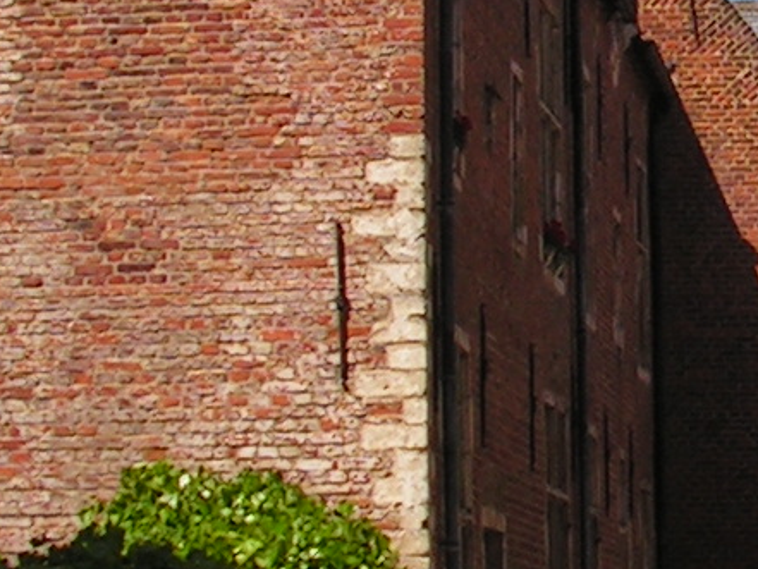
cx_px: 964
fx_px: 3658
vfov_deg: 8.9
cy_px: 253
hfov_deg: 11.5
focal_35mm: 167
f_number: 4.8
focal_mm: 6
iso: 64
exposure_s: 1/640
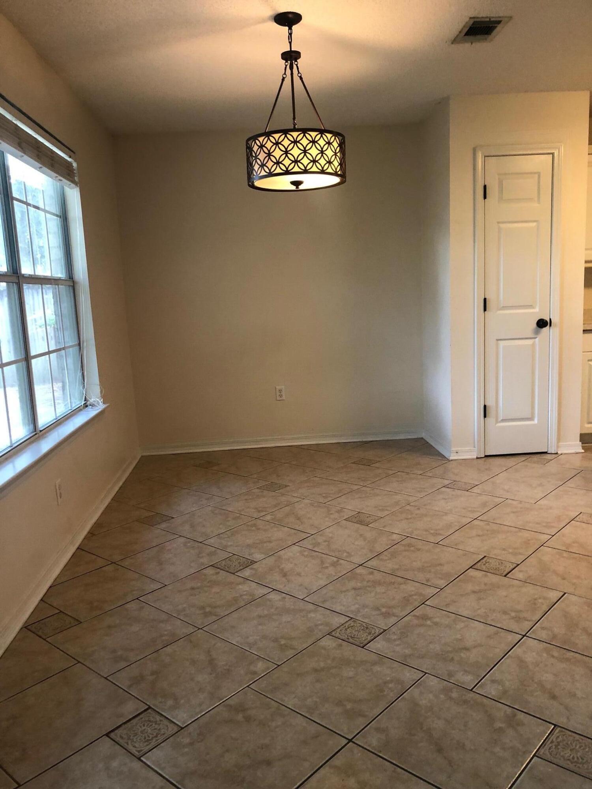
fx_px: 638
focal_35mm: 28
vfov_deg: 63.4
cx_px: 296
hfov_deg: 49.7
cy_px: 394
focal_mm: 3.99
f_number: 1.8
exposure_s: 1/15
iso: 40
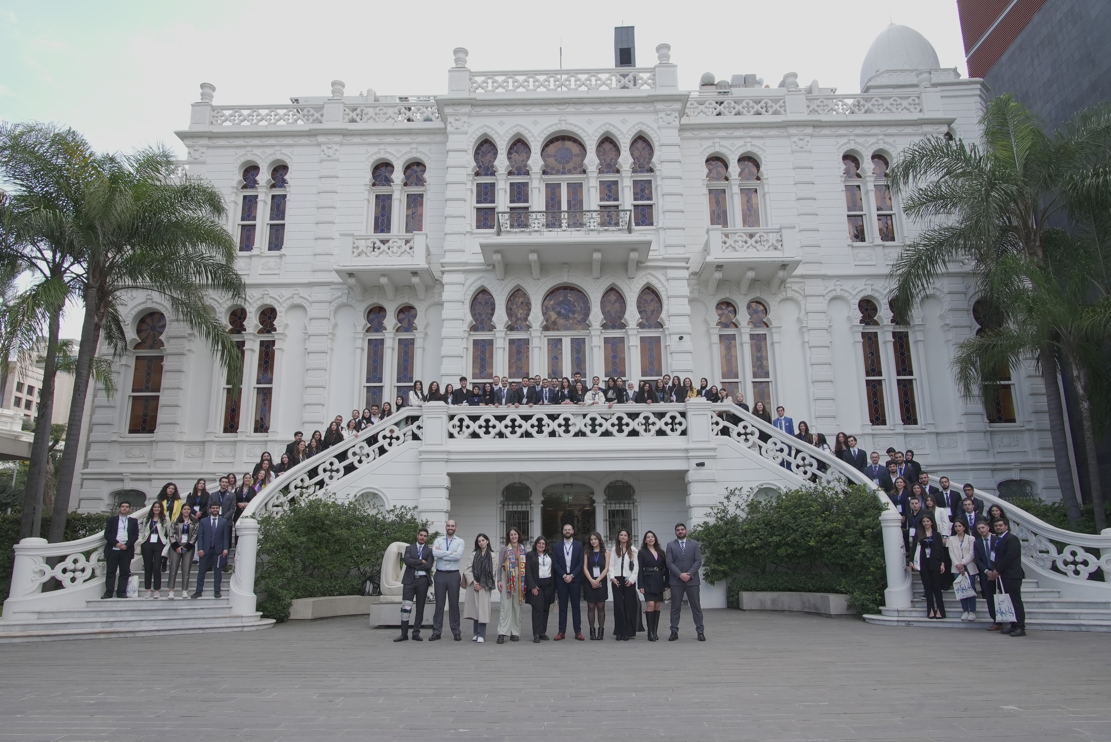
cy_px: 371
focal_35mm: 24
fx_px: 741
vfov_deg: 53.2
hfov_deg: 73.7
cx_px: 556
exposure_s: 1/320
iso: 2000
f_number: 13
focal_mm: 24
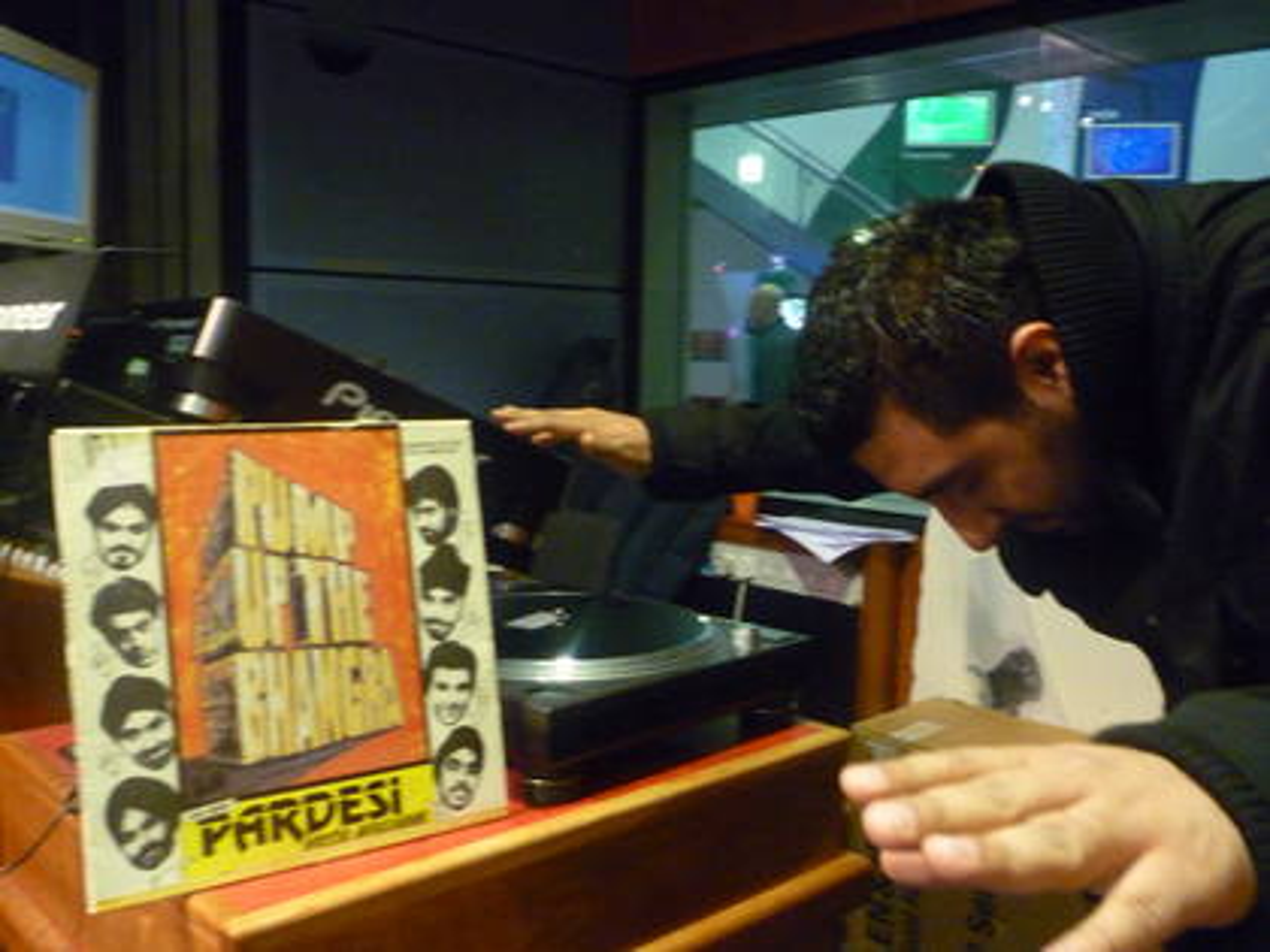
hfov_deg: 55.4
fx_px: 1211
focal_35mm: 33
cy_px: 476
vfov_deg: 42.9
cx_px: 635
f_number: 3.5
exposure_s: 1/10
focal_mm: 5.8
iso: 800
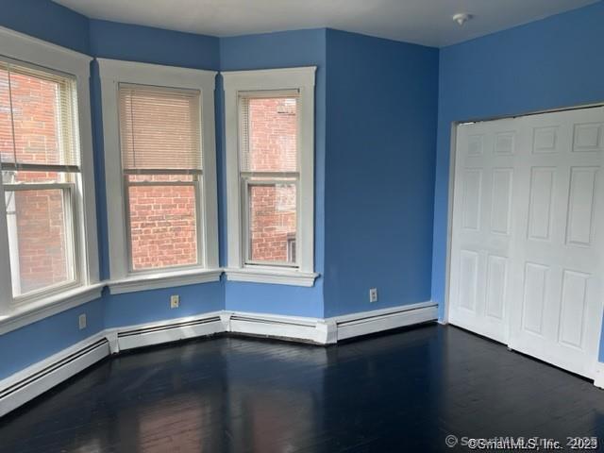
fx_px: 454
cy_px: 226
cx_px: 302
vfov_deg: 53.1
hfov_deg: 67.3
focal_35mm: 26
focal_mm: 5.7
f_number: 1.5
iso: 50
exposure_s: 1/120
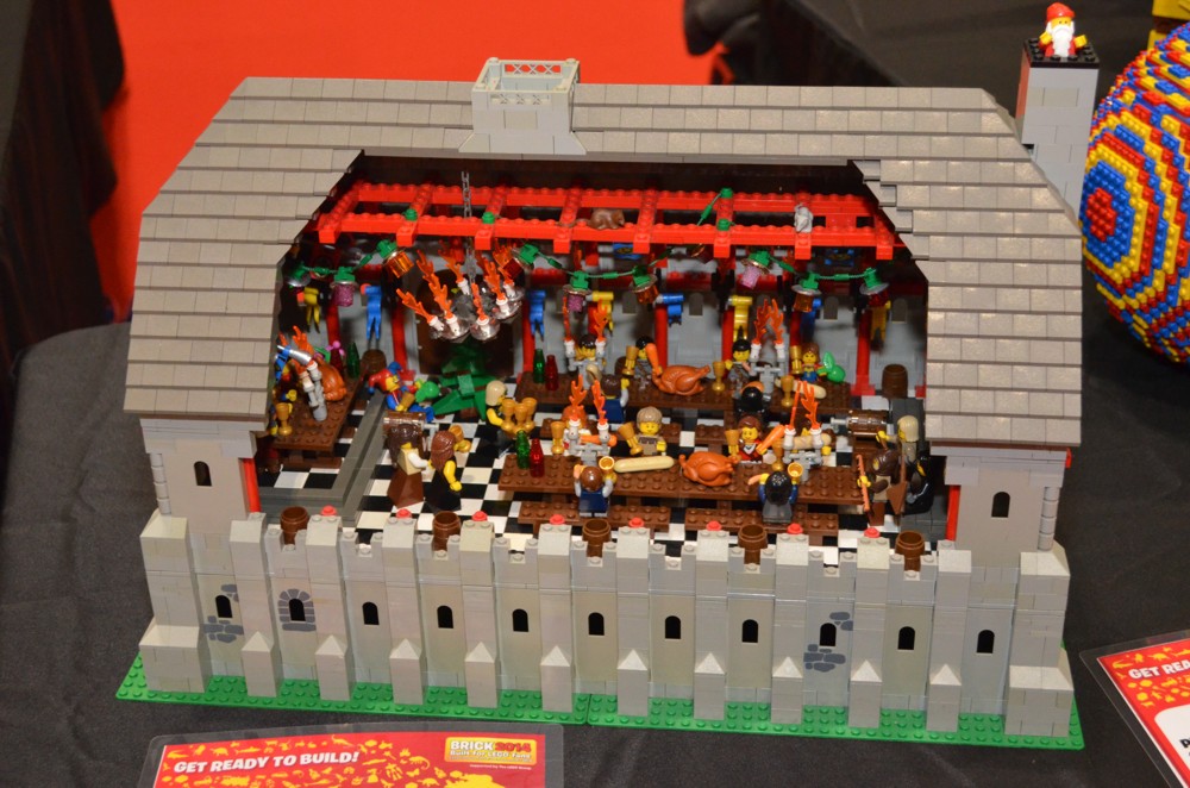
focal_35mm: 52
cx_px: 595
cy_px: 394
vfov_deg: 25.6
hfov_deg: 37.9
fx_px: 1732
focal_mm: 35
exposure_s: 1/60
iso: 3200
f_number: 5
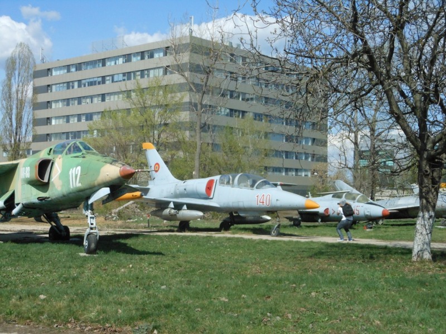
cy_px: 167
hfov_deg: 33.8
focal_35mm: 57
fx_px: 734
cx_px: 223
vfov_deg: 25.7
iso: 400
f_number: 13.1
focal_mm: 10.2
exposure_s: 1/500
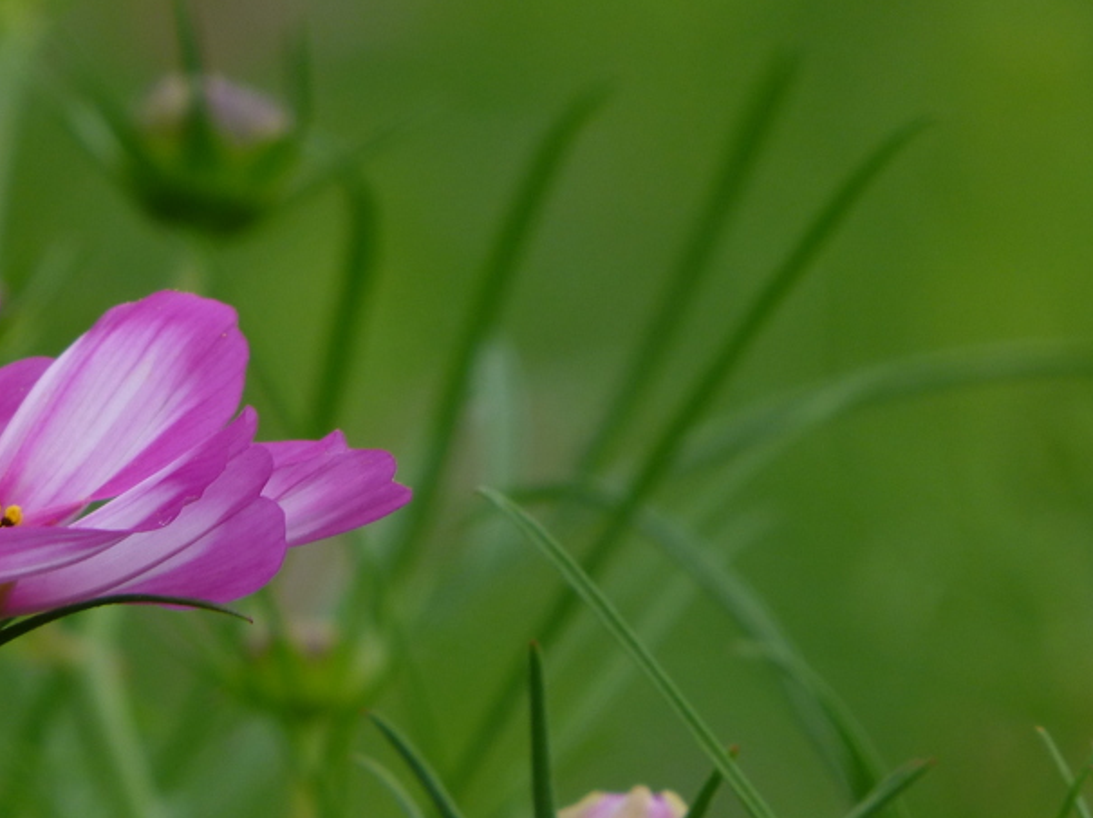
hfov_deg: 2.4
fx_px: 25655
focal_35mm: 813
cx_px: 238
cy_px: 538
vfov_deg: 1.8
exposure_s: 1/160
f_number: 6.4
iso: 100
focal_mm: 86
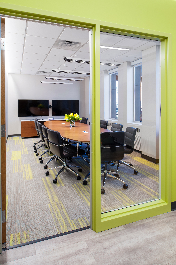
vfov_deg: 73.8
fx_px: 176
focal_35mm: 24
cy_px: 132
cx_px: 88
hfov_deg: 53.1
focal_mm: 24
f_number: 8
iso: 160
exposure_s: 1/4
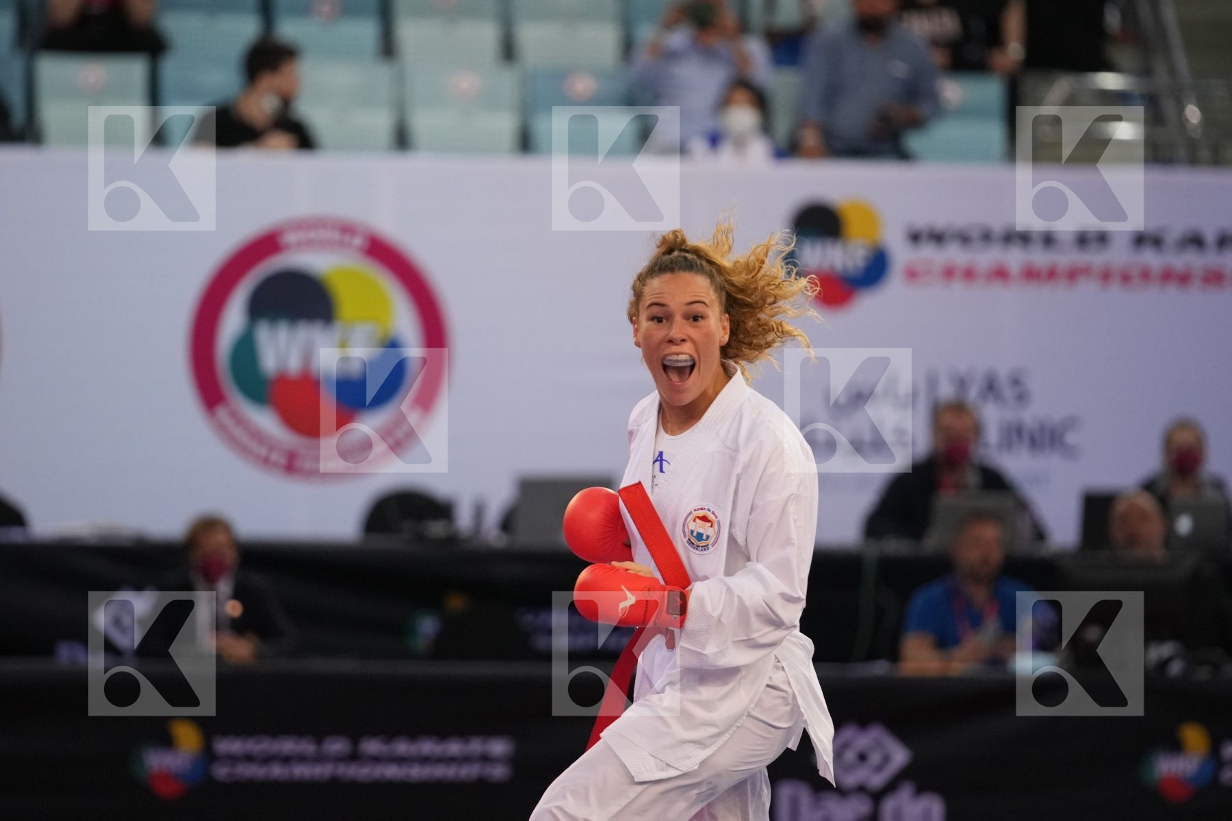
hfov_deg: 6.9
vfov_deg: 4.6
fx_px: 10266
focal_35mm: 300
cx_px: 616
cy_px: 410
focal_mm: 200
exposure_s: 1/1000
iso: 2000
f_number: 2.8
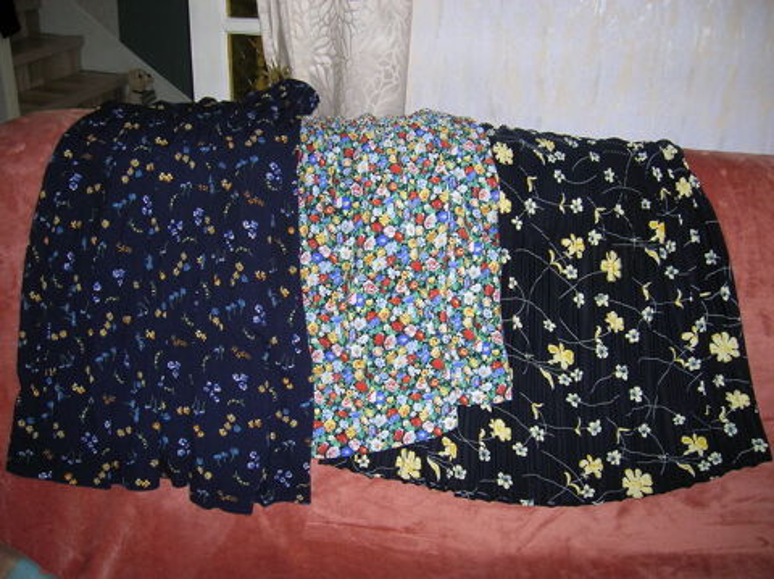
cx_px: 387
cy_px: 290
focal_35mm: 34
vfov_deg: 41.7
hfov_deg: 54.0
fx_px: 759
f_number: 2.9
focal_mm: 5.7
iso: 50
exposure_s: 1/60.1
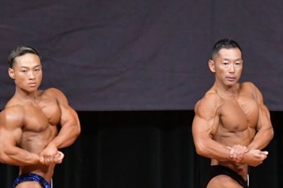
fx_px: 4361
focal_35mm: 555
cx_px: 285
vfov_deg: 2.5
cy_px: 182
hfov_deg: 3.7
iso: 5000
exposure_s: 1/400
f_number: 5.6
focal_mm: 170
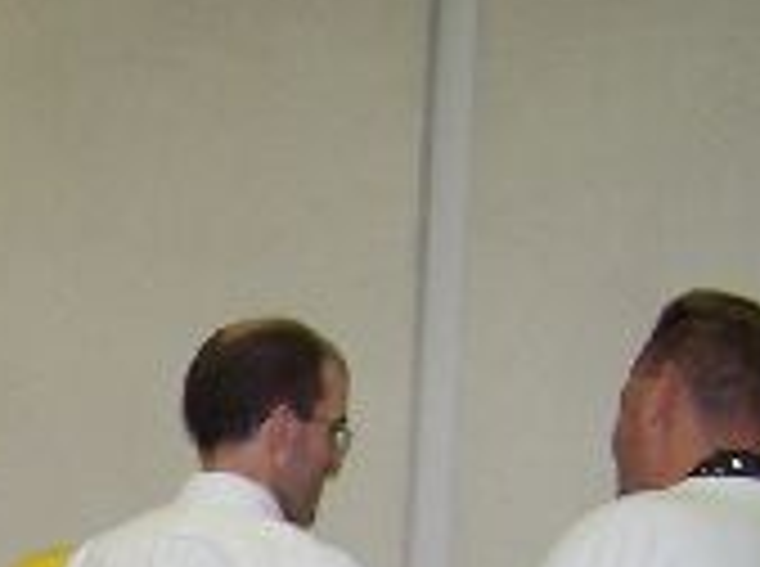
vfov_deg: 9.7
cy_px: 986
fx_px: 3199
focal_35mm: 146
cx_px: -621
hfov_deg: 12.4
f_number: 2.8
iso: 140
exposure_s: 1/60
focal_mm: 6.3
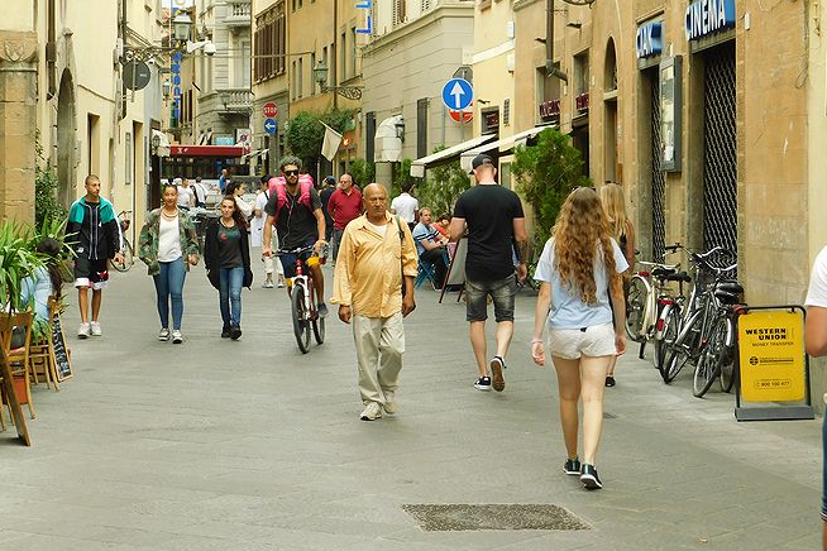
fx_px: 1930
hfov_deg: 24.2
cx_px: 363
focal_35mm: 84
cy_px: 205
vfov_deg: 16.2
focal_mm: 11.7
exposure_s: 1/60
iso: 125
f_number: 4.2
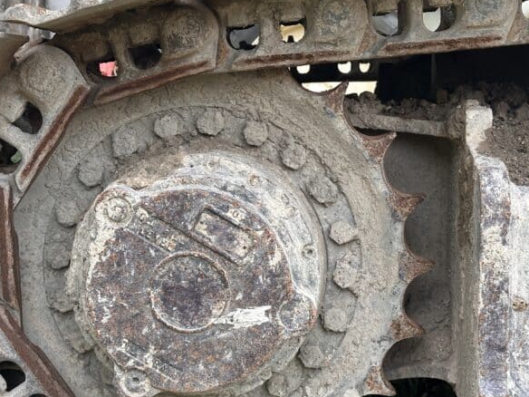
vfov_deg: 19.9
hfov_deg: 26.3
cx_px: 278
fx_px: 1131
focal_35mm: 74
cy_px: 223
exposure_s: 1/253
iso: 64
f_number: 1.78
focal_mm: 6.86
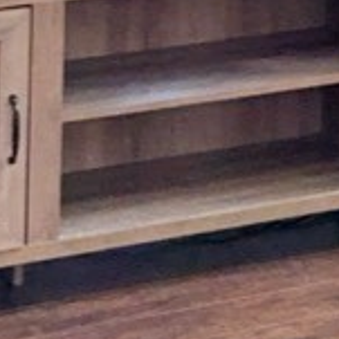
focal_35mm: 216
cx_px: 799
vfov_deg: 7.4
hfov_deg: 7.6
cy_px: -561
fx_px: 2393
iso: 125
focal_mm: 6.76
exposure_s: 1/60
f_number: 1.78
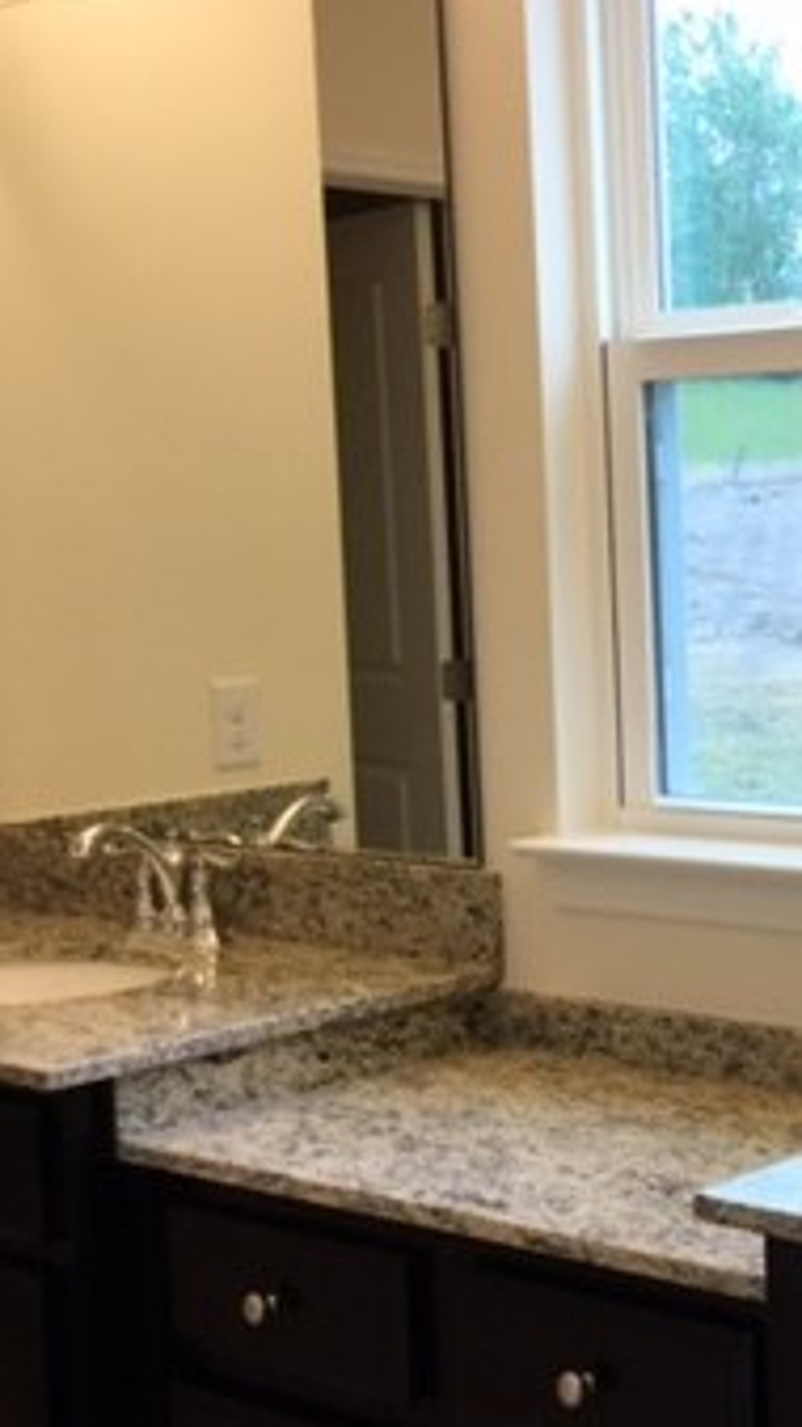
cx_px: 874
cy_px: 722
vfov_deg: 32.8
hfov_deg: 18.1
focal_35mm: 64
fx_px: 2421
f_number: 2.4
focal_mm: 3.3
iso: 32
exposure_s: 1/40
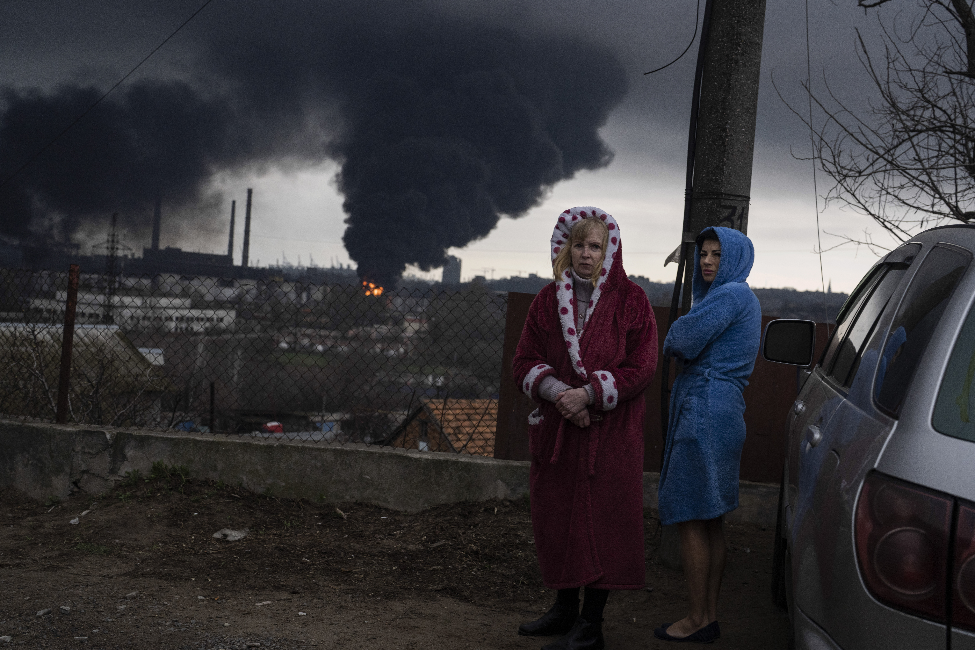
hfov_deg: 39.6
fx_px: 1354
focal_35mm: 50
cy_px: 325
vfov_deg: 27.0
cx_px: 488
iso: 400
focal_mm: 50
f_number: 4.5
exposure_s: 1/1000
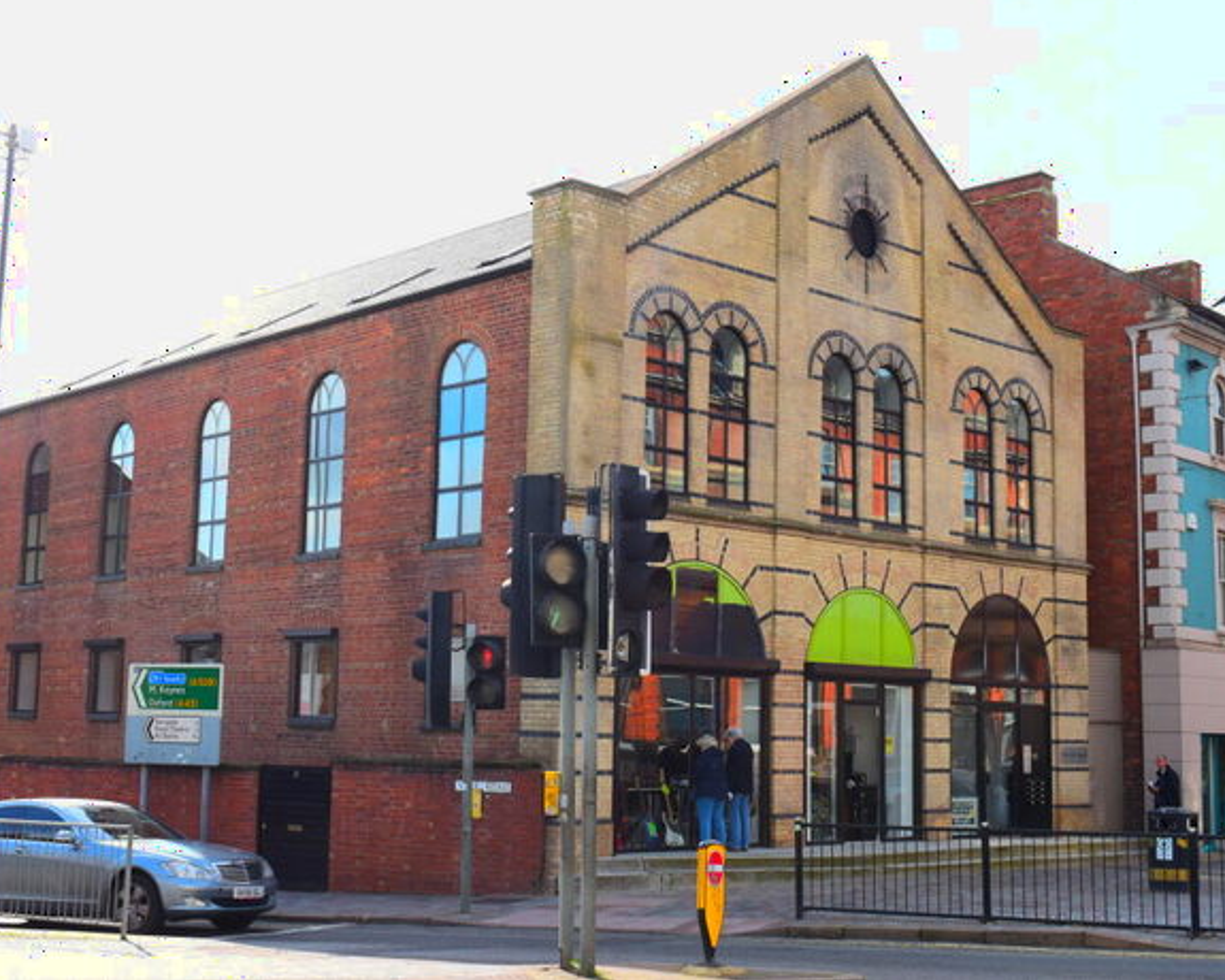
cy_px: 485
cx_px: 556
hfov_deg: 38.7
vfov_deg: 31.5
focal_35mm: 48
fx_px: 1740
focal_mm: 28
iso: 125
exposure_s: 1/250
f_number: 8
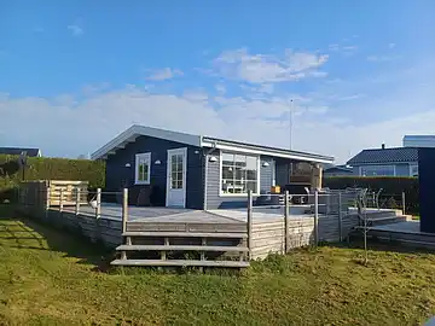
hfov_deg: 69.4
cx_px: 218
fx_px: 314
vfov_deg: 54.9
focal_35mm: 25
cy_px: 163
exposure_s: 1/962
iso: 50
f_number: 1.8
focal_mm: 4.65
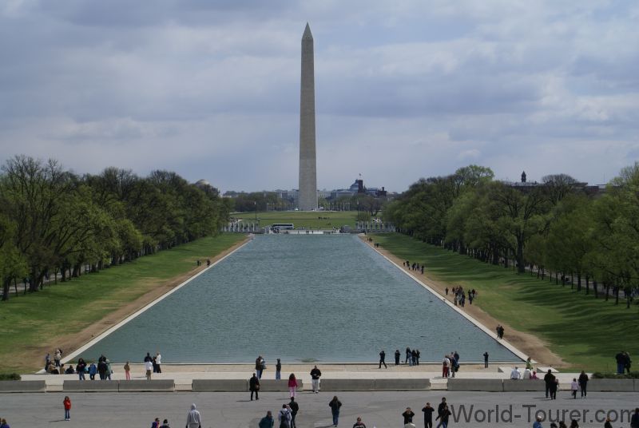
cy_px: 214
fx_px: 1333
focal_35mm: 75
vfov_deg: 18.2
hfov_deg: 27.0
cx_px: 320
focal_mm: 50
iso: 100
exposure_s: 1/250
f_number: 13
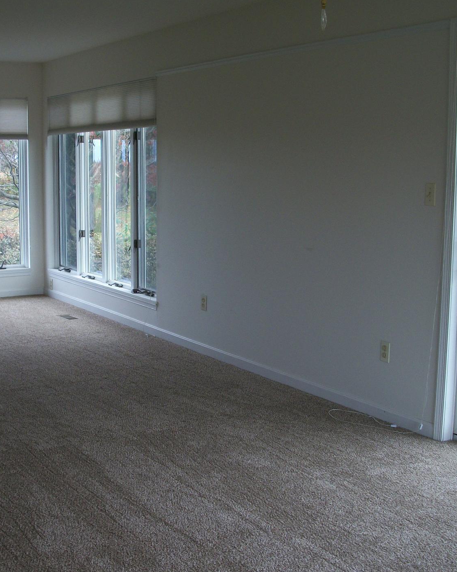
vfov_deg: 37.3
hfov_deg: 30.0
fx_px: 845
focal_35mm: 50
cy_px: 310
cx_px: 155
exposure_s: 1/40
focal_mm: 6.3
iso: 80
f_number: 3.1
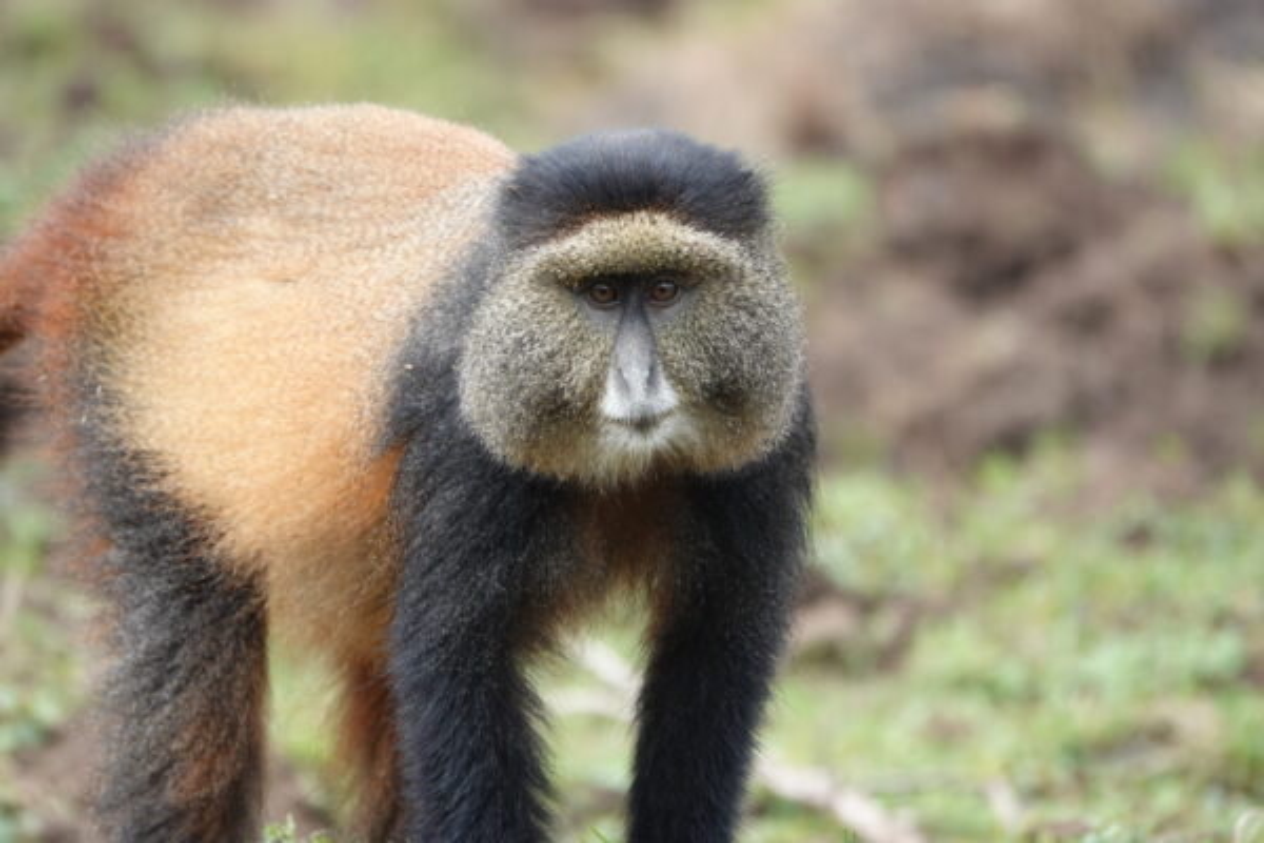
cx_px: 632
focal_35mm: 600
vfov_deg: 2.3
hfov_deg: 3.4
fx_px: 21065
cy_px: 422
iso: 200
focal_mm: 220
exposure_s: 1/250
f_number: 4
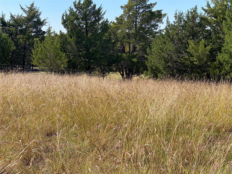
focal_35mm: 52
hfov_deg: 36.8
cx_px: 116
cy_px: 87
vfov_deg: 28.0
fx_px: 349
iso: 20
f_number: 2
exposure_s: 1/999
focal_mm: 6
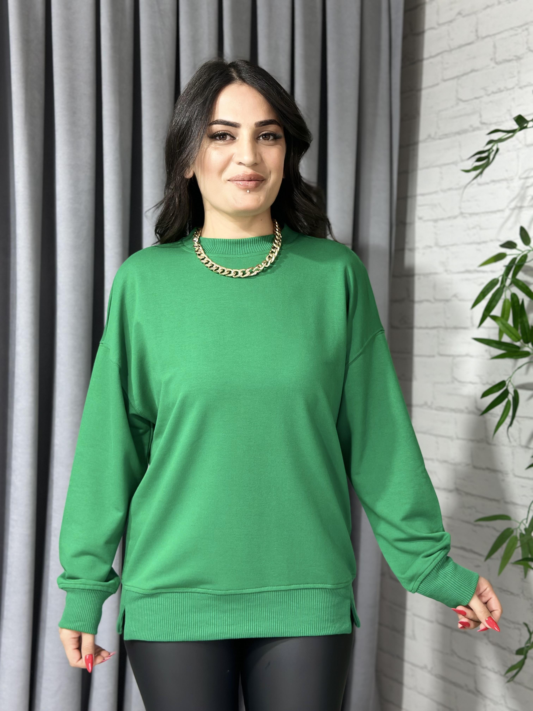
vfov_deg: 39.7
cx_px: 266
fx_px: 985
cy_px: 356
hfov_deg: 30.3
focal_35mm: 48
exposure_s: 1/50
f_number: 1.78
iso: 80
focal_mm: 6.86
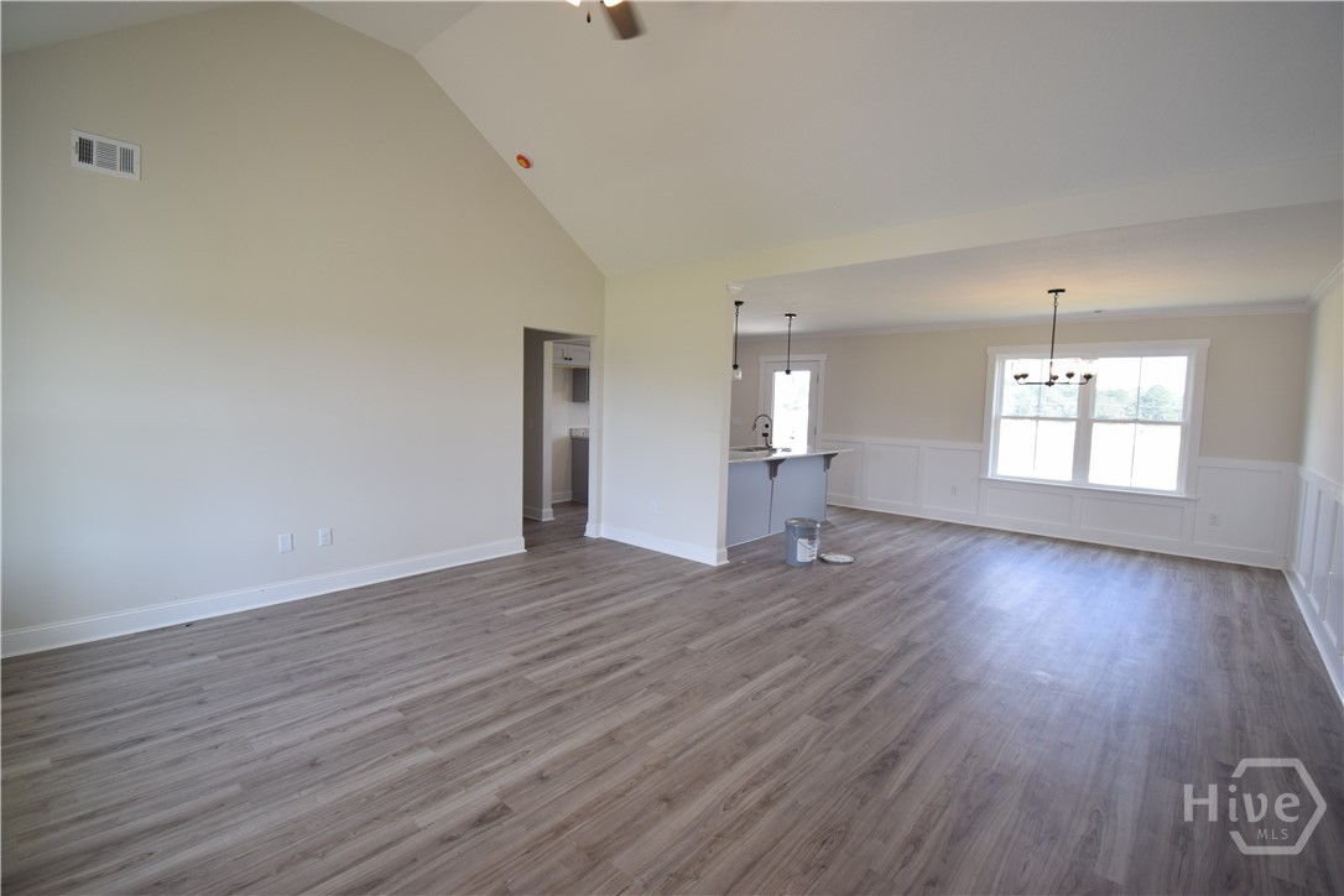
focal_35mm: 15
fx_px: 560
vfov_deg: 77.3
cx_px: 672
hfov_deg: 100.4
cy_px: 448
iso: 400
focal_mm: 10
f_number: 4.5
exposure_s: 1/125
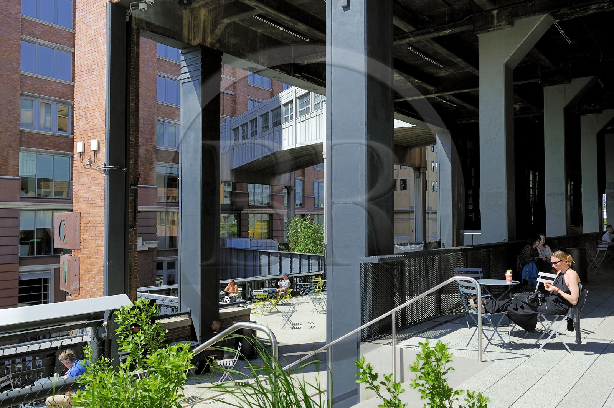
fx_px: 545
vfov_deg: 41.0
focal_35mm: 32
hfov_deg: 58.8
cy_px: 204
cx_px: 307
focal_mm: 32
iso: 200
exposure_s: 1/160
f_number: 11
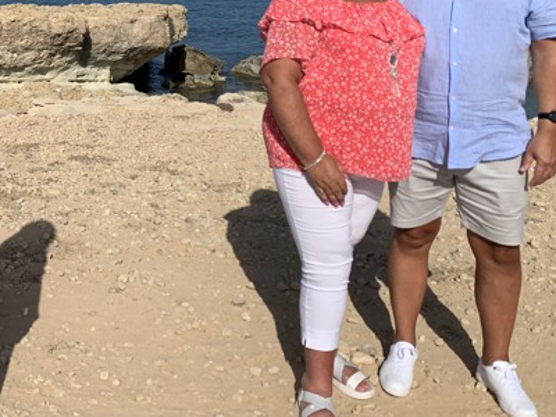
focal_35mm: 52
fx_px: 835
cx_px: 95
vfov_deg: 27.2
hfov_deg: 35.4
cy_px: 57
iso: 25
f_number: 1.8
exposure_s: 1/4464
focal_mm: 4.25
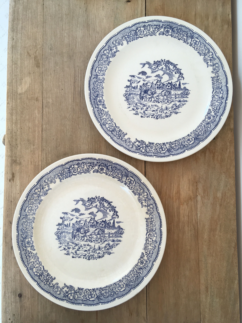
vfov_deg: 61.7
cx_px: 121
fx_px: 270
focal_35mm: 29
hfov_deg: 48.2
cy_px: 162
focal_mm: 4.15
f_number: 2.2
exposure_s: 1/100
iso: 40
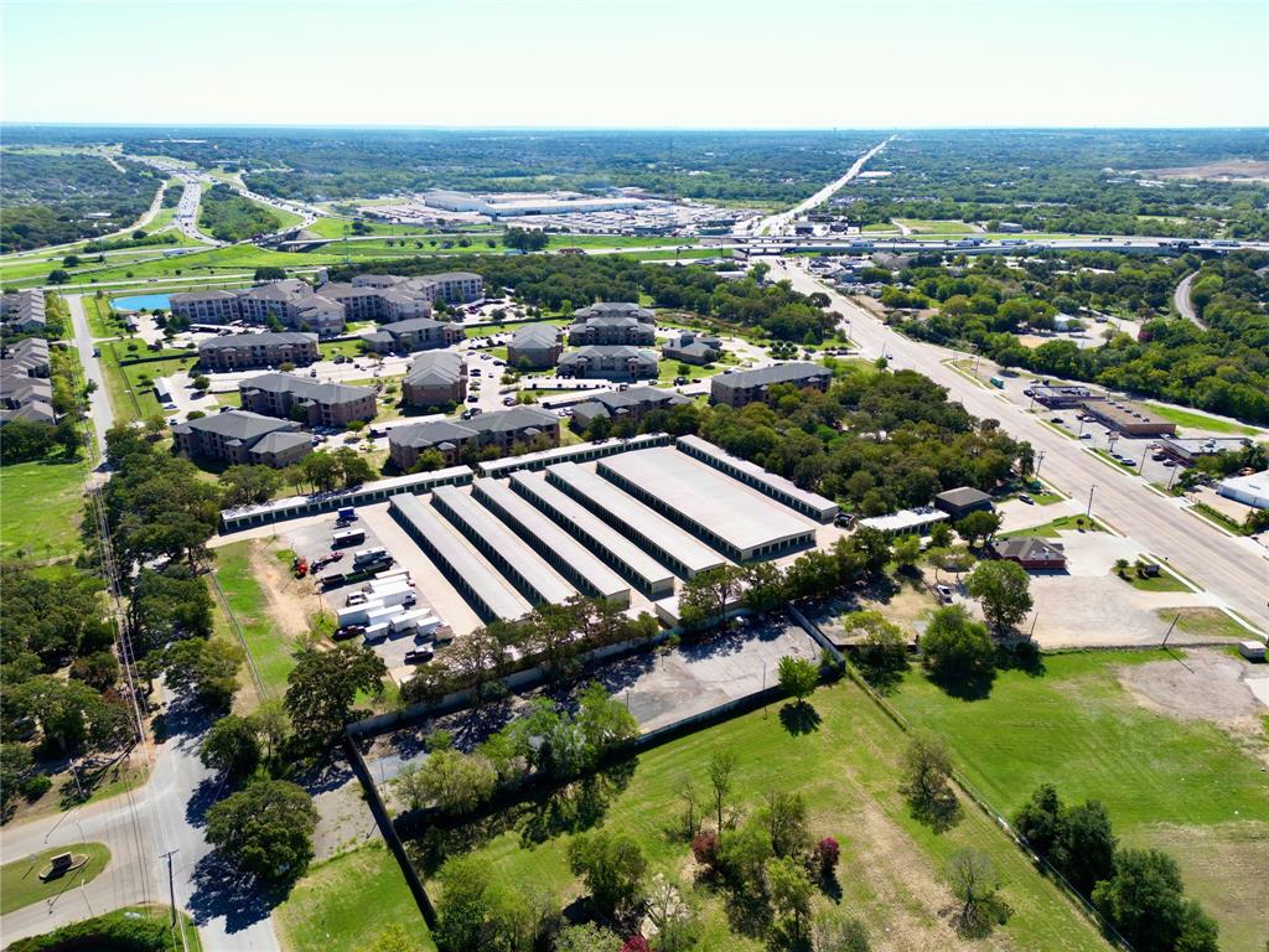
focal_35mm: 24
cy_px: 476
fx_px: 880
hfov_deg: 71.6
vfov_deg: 56.8
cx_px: 634
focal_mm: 6.72
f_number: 1.7
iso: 100
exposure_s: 1/2000
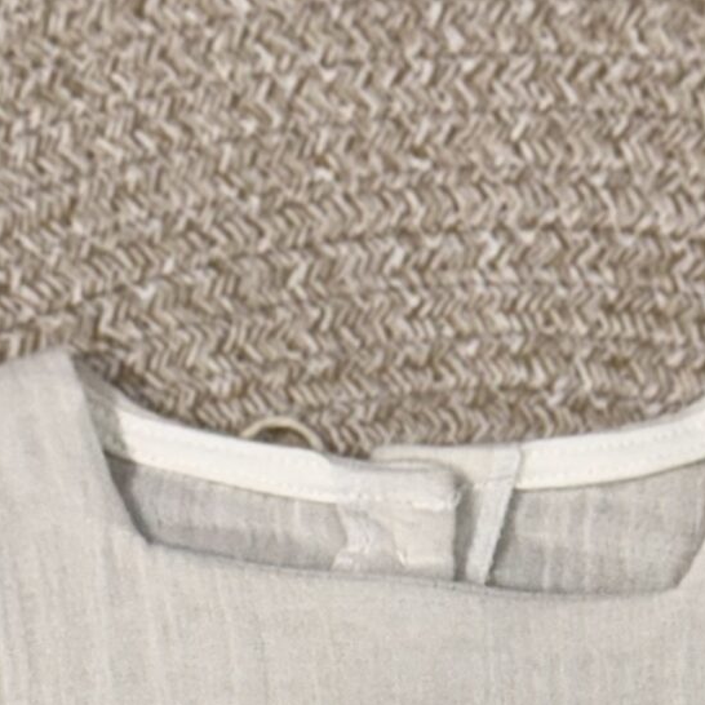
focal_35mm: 199
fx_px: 4585
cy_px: 1464
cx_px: 412
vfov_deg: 8.3
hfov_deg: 8.8
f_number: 1.78
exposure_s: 1/100
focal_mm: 6.76
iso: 80
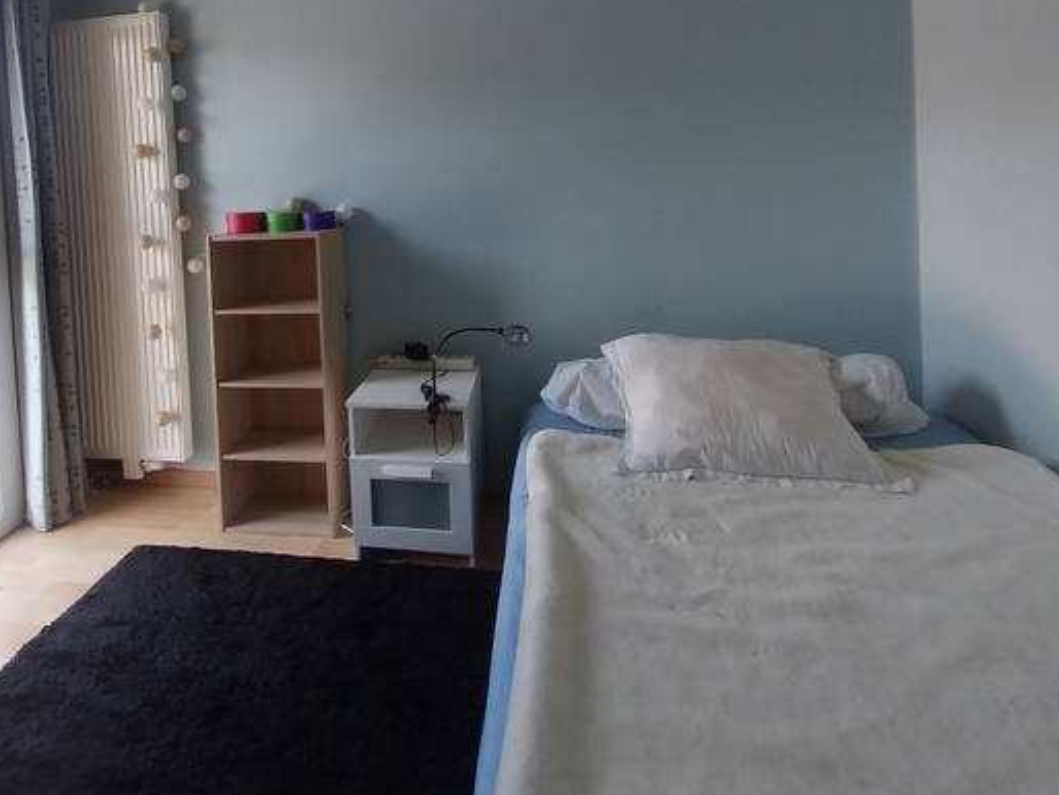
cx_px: 425
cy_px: 206
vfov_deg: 62.5
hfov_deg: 80.8
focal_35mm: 20
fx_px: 612
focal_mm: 1.13
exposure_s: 1/60.2
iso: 80
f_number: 2.2
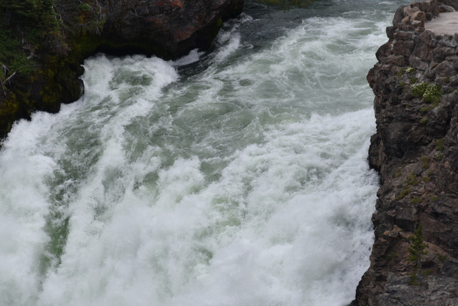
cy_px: 143
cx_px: 208
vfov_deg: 3.4
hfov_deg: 5.1
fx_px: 5153
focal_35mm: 405
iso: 100
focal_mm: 230
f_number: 7.1
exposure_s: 1/500
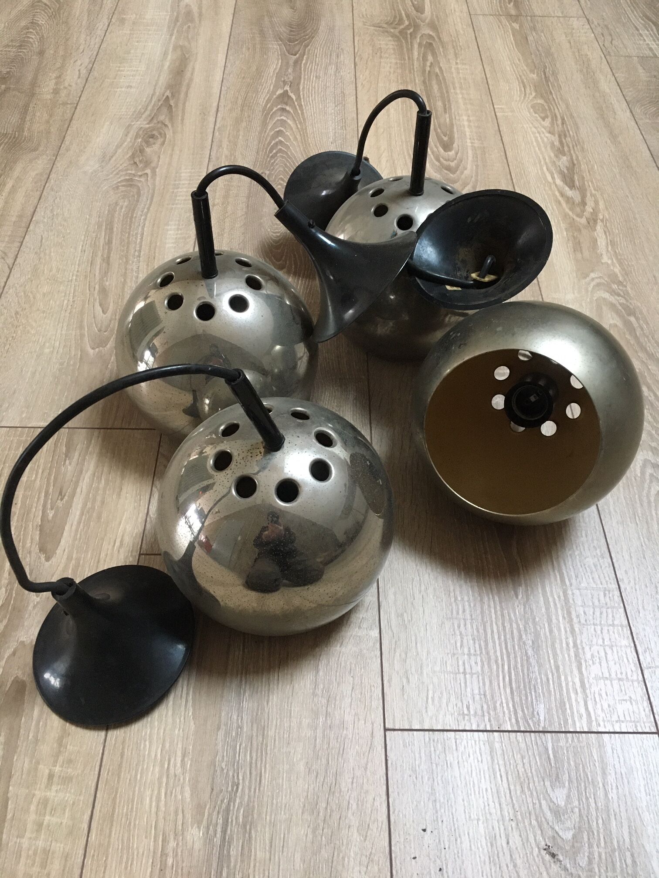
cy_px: 439
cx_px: 330
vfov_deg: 61.7
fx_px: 736
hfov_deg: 48.2
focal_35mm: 29
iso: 200
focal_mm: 4.15
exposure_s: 1/25
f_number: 2.2
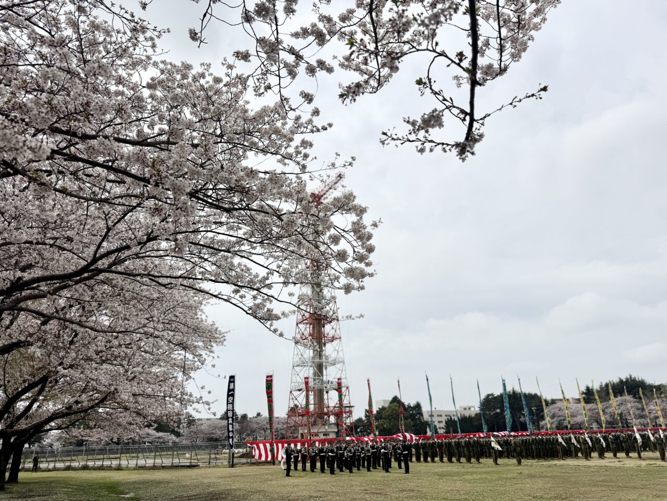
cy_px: 250
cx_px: 334
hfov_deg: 71.6
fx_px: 462
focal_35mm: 24
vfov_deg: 56.8
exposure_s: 1/12346
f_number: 1.78
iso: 64
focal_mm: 6.76
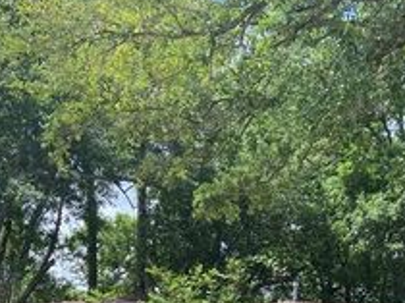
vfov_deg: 22.3
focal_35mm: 62
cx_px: 289
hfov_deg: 30.8
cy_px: 335
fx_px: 725
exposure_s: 1/1170
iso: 32
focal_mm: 4.25
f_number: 1.8
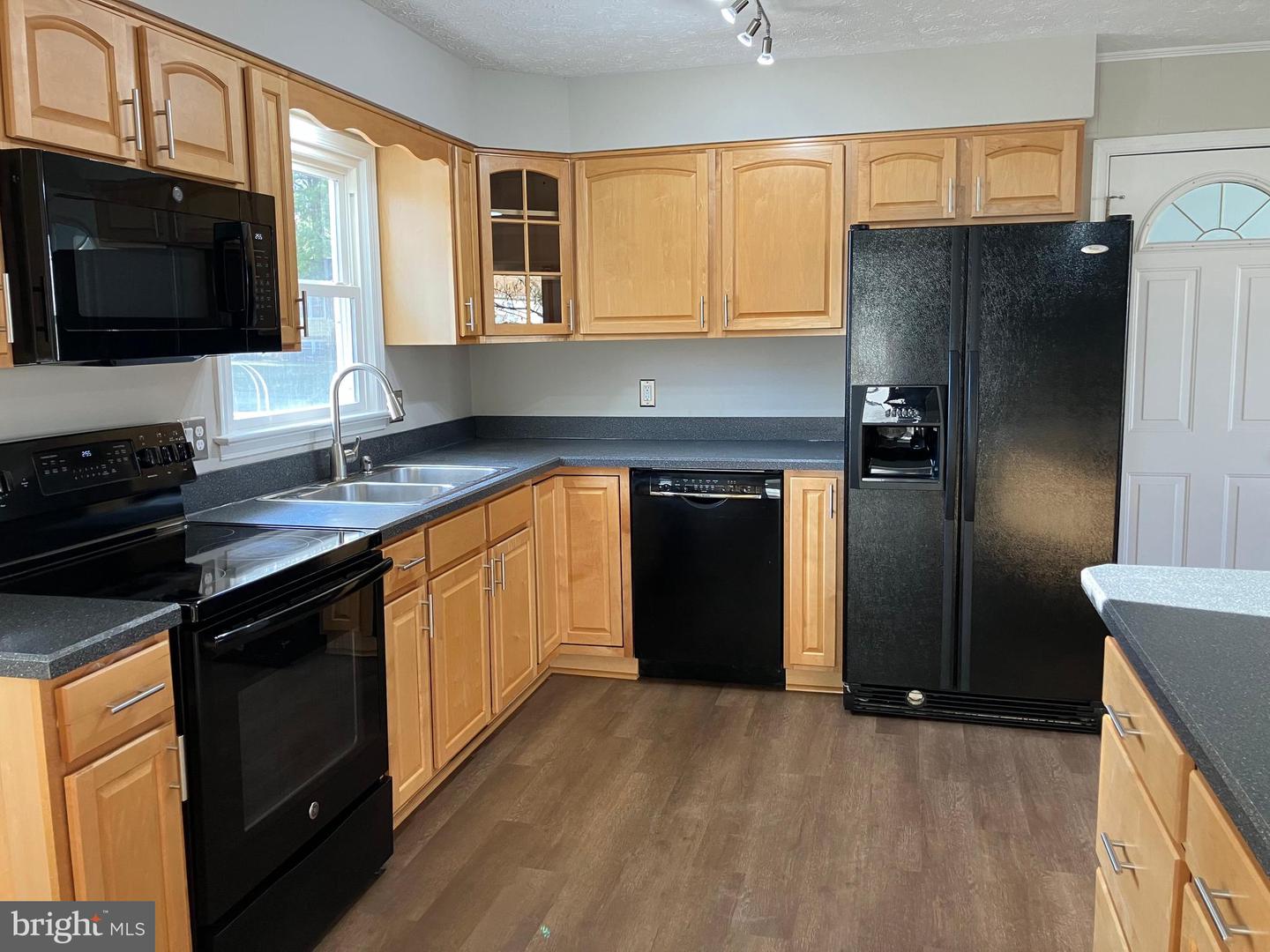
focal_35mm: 28
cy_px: 476
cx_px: 635
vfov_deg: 49.7
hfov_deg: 63.4
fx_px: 1027
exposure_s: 1/60
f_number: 1.8
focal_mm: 3.99
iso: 80
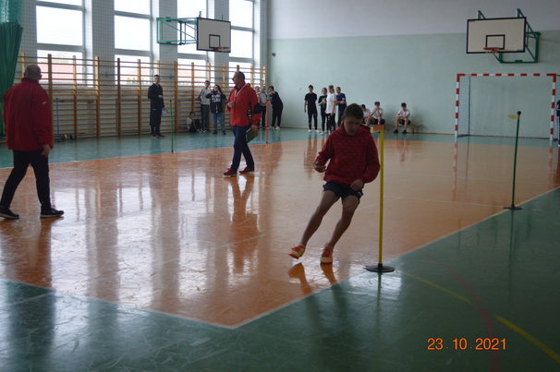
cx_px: 280
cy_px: 186
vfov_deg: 28.0
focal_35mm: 48
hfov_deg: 41.1
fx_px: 746
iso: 1100
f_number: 4.8
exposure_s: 1/500
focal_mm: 32
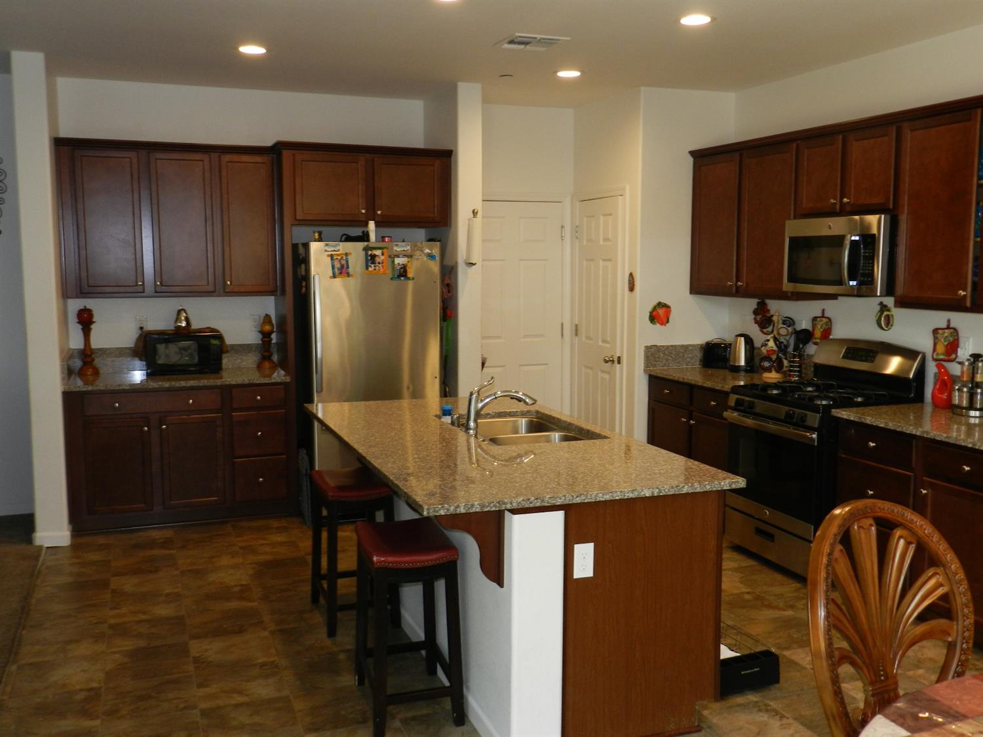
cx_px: 492
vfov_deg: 44.1
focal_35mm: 32
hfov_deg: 56.8
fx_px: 908
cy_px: 368
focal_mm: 5.6
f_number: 3.7
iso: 200
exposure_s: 1/30
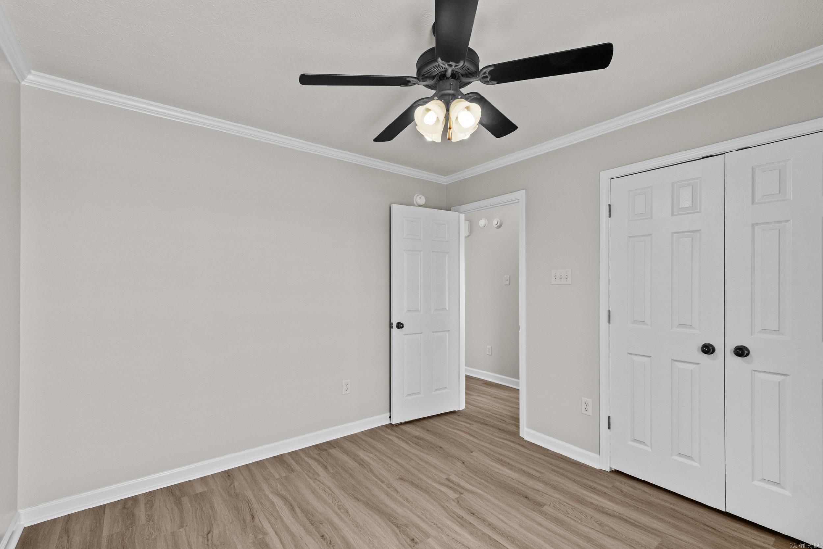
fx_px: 343
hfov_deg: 100.4
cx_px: 412
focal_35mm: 15
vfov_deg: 77.3
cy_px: 274
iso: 400
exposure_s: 1/6
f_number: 8
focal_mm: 10
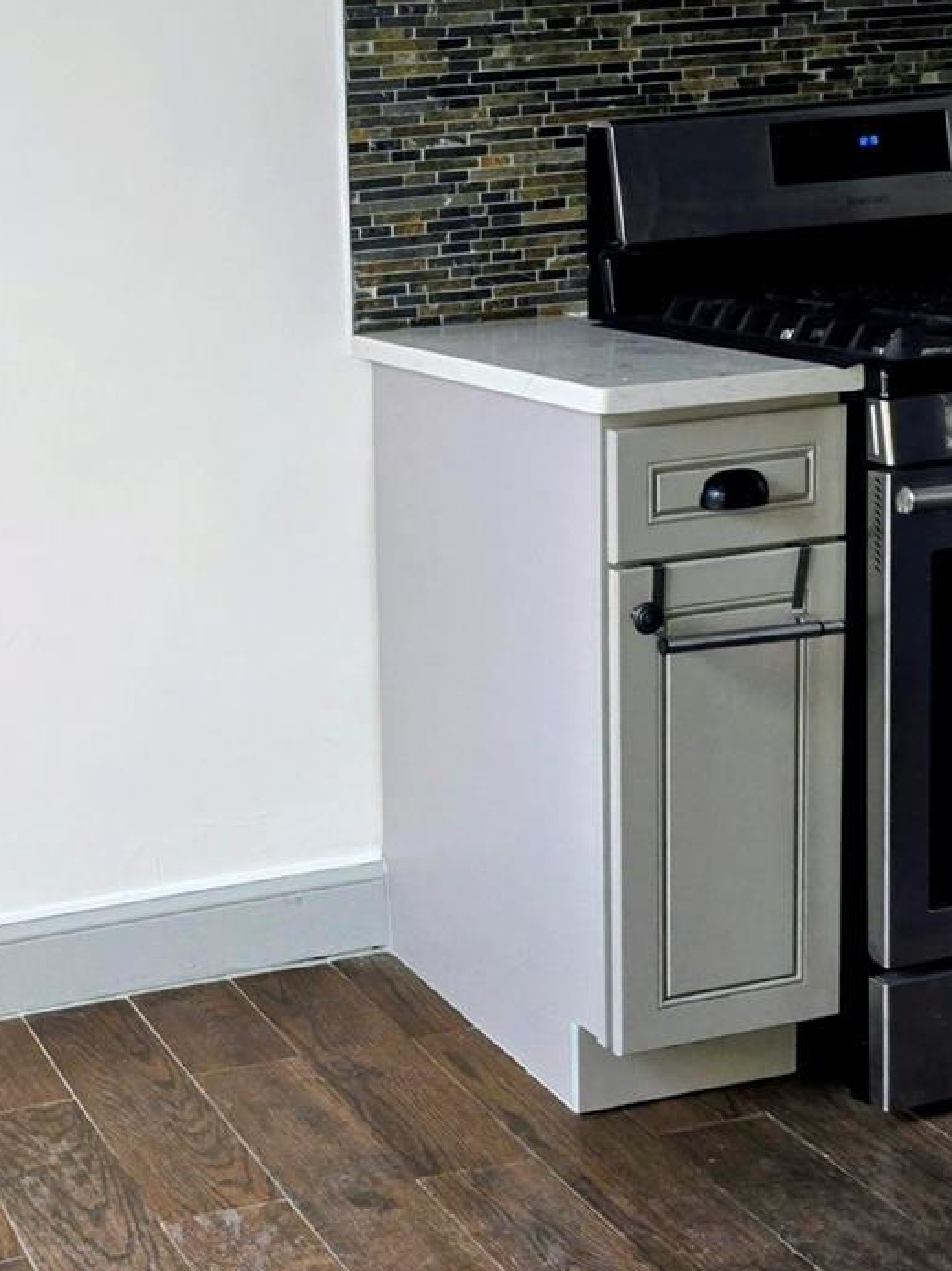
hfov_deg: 27.0
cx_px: 1
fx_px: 1872
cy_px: 504
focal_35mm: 51
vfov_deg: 37.4
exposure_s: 1/24
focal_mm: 6.3
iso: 100
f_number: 1.7
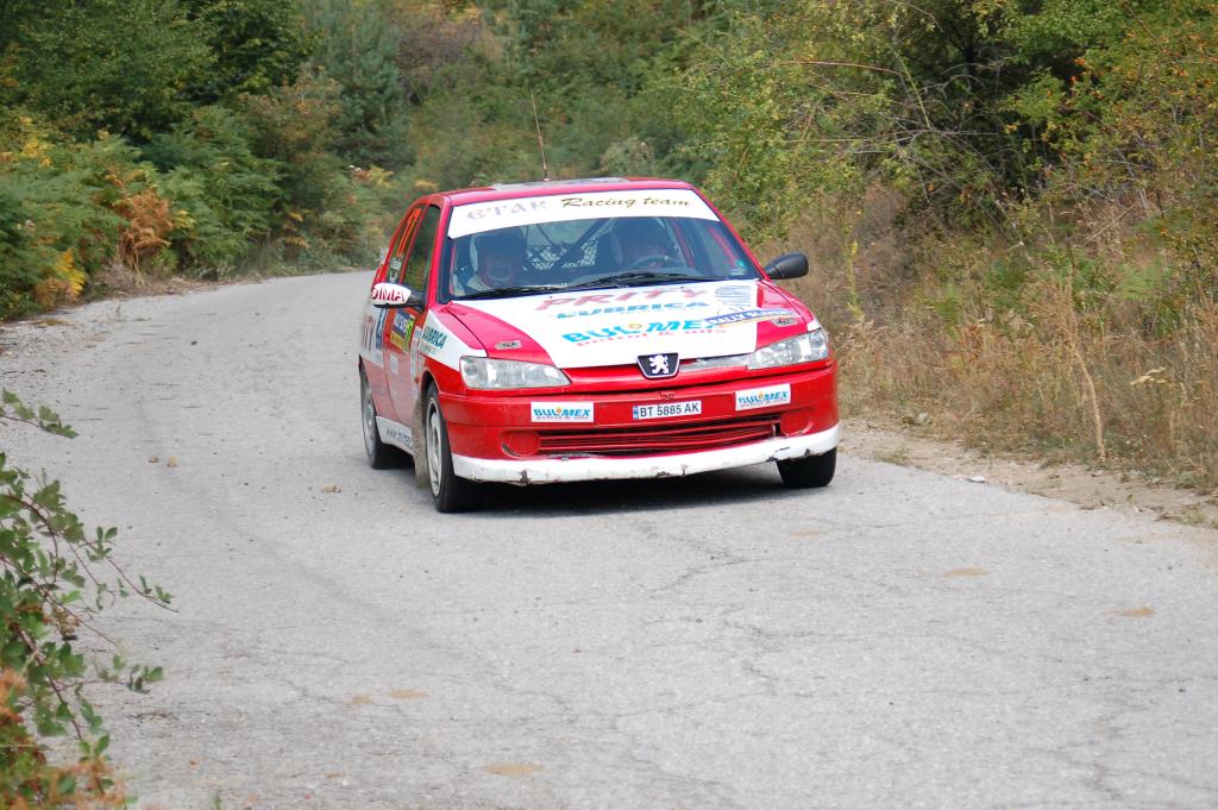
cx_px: 609
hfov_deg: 17.1
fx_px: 4057
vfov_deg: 11.4
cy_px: 405
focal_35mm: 120
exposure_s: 1/500
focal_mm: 80
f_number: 5.6
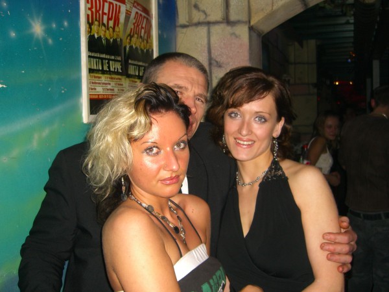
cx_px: 194
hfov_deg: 49.0
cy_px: 146
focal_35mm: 38
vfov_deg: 37.7
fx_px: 427
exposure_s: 1/60
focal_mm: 7.9
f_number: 2.8
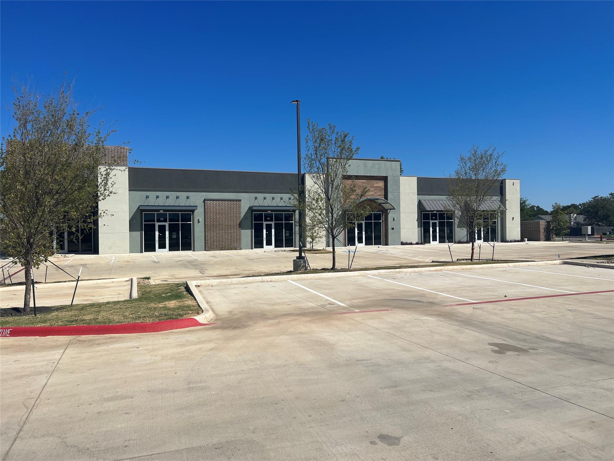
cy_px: 230
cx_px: 307
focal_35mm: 26
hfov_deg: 67.3
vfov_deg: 53.1
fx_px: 461
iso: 50
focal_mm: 5.7
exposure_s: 1/9434
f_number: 1.5
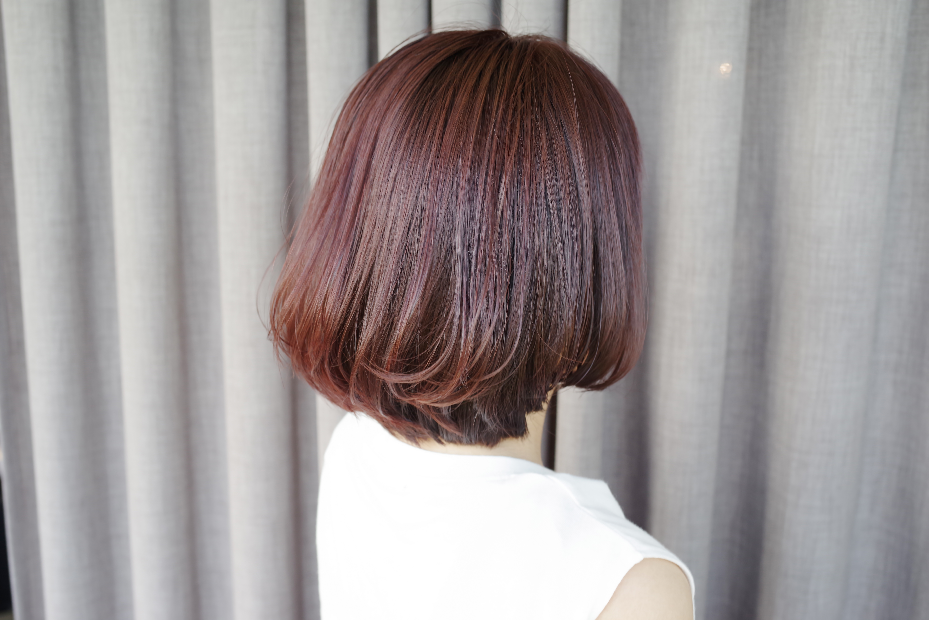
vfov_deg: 37.9
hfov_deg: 54.4
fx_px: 903
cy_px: 310
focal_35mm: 35
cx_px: 464
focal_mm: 35
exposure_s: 1/60
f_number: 5.6
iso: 400
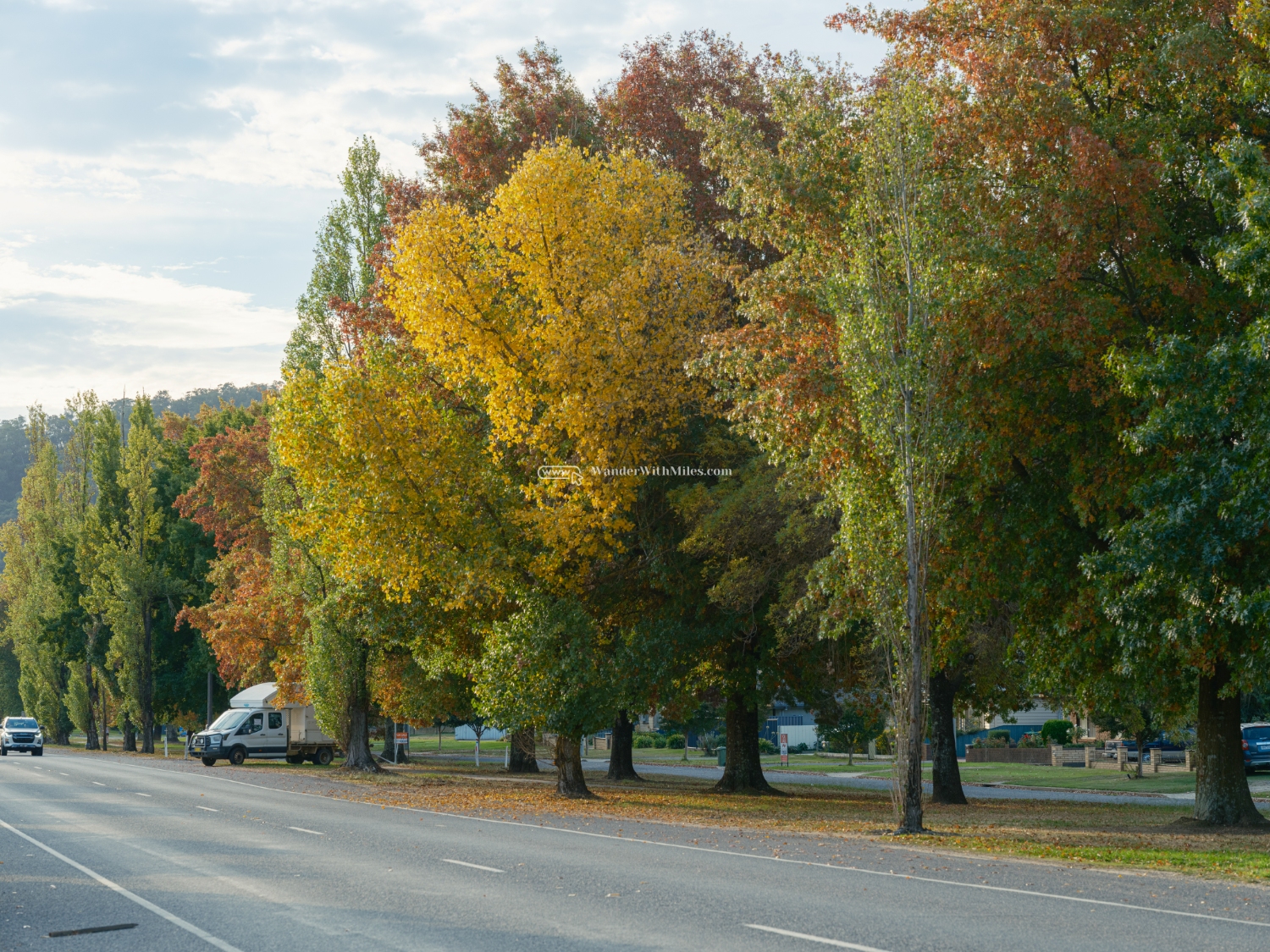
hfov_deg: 22.5
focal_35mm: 87
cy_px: 476
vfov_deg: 17.0
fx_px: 3192
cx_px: 635
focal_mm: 110
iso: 500
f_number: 8
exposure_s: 1/200
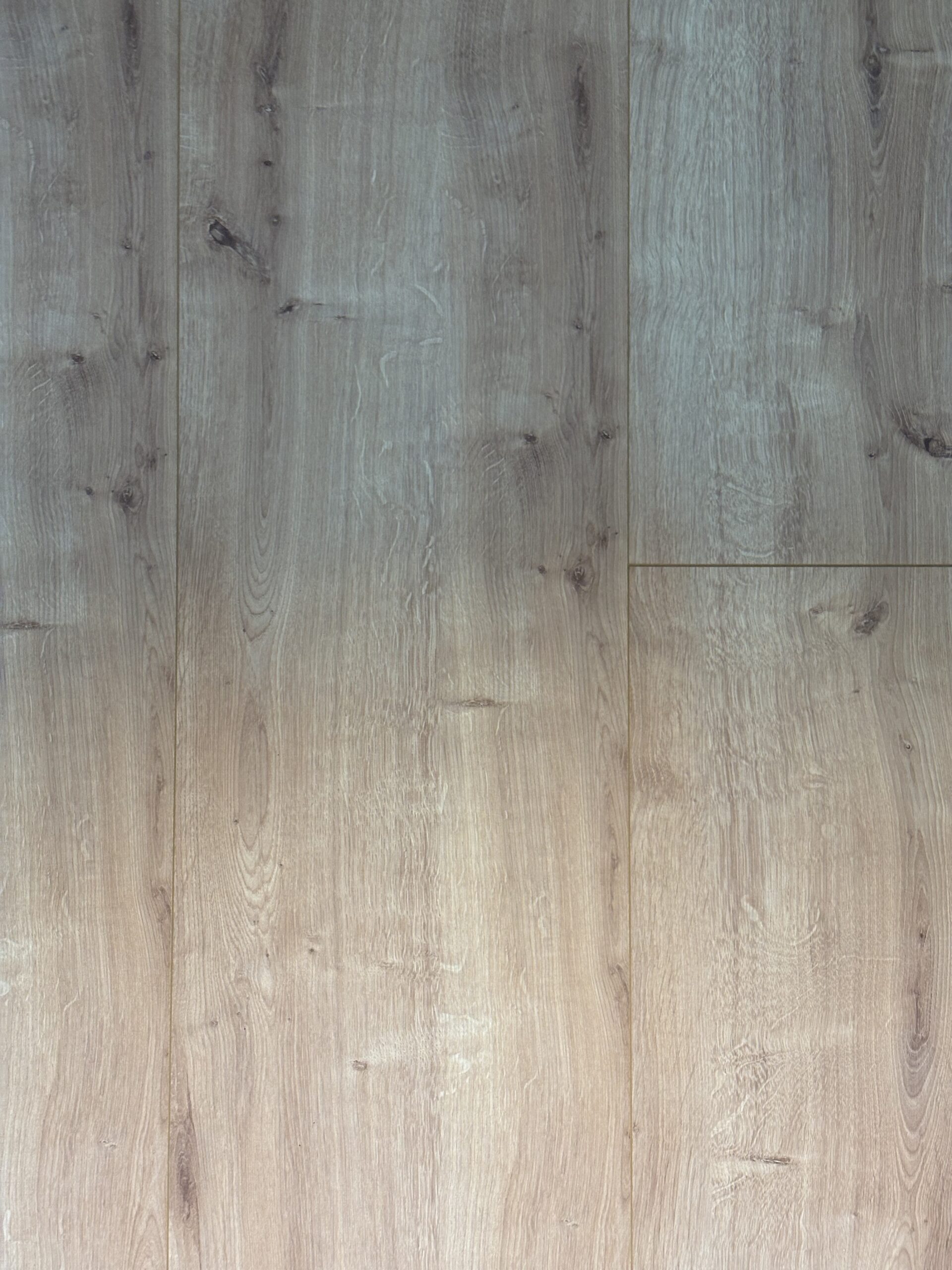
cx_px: 476
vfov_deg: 36.8
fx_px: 1907
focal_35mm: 52
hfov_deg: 28.0
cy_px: 635
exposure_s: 1/100
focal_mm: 5.96
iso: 100
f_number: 1.6
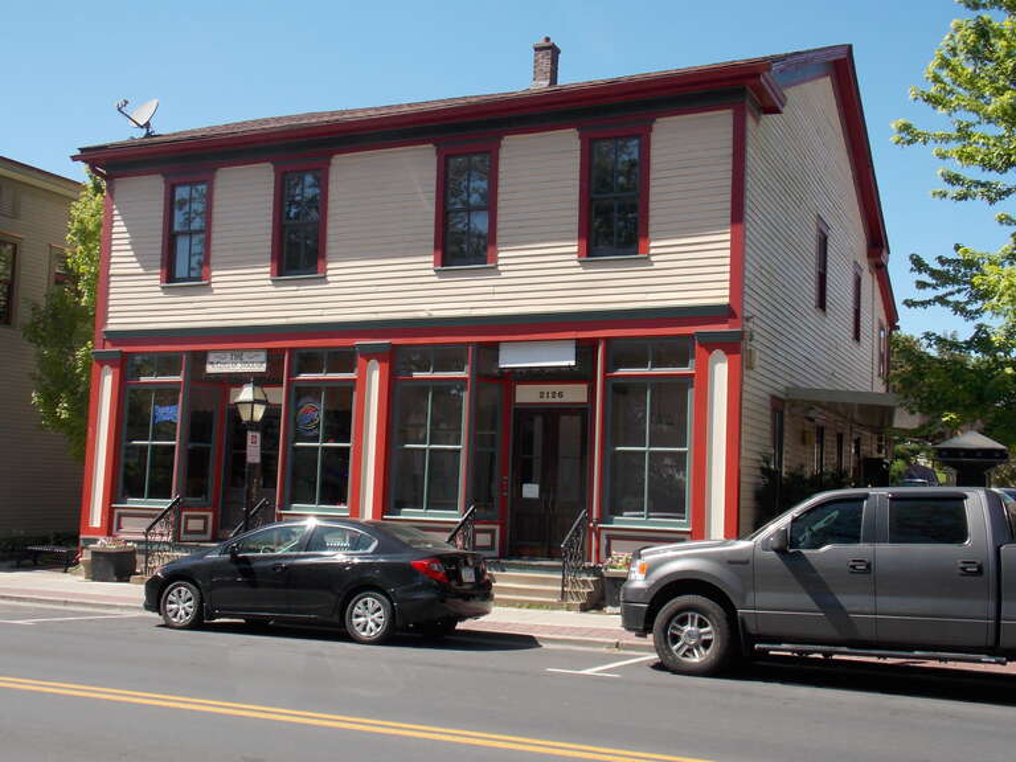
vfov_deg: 38.7
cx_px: 508
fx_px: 1086
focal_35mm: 37
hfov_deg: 50.1
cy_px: 381
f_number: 3.5
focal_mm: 6.6
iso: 80
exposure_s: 1/500
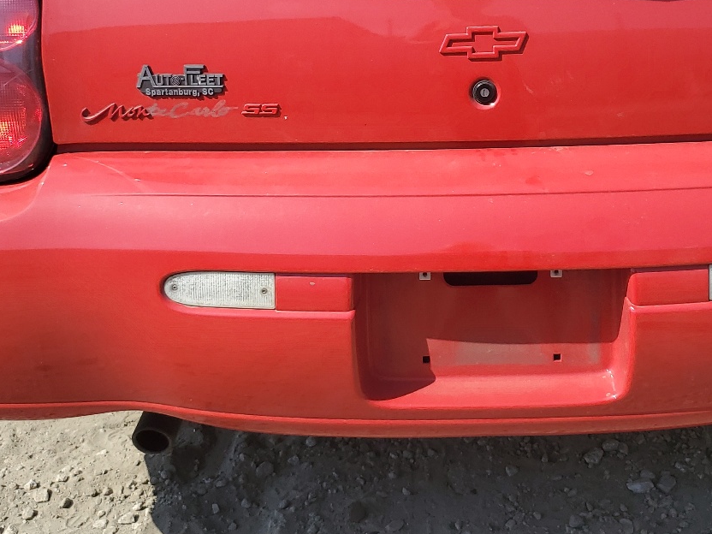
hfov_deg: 37.7
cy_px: 126
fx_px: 1028
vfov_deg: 28.6
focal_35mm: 50
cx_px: 488
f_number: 1.5
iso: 50
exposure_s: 1/2500
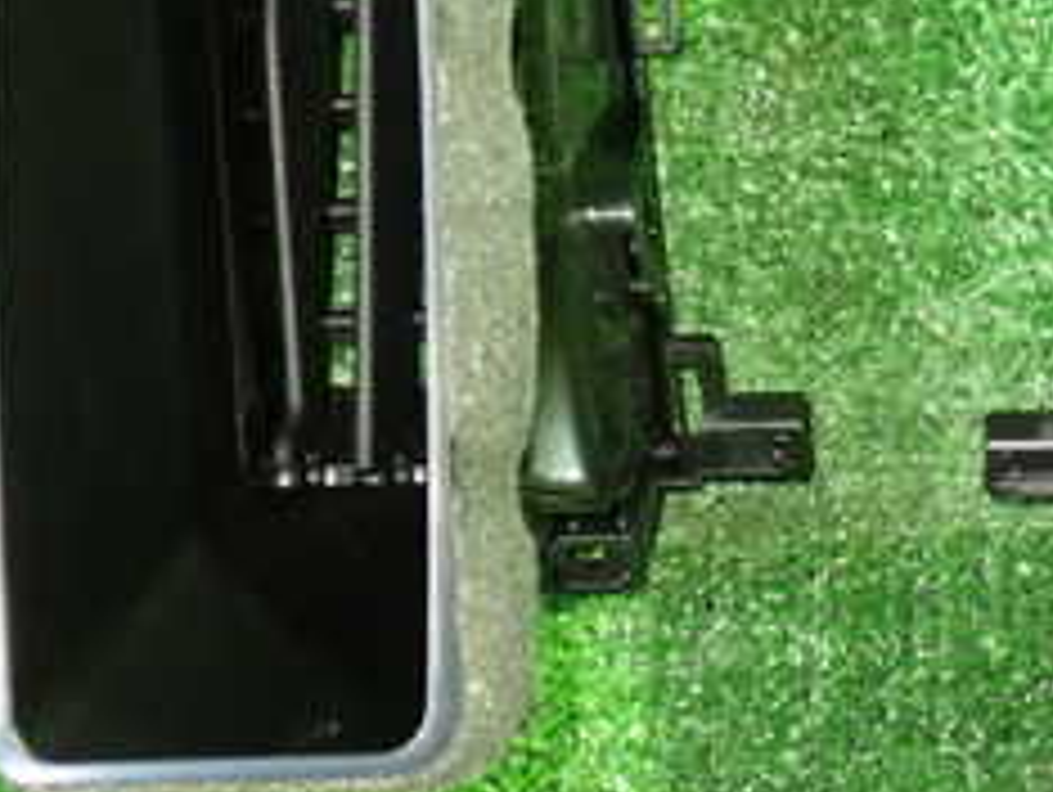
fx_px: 2497
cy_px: 94
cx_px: 828
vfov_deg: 17.8
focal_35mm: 82
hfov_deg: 23.5
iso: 800
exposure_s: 1/20
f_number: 2.4
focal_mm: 5.79
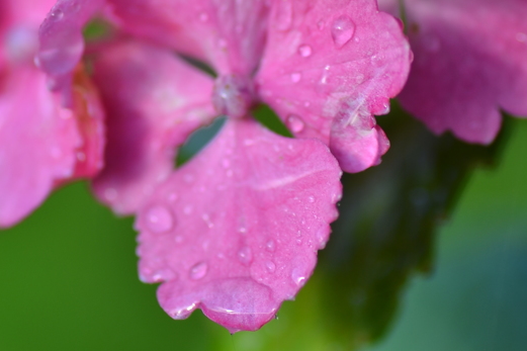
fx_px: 3878
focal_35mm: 265
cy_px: 47
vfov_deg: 5.2
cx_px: 101
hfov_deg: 7.8
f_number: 4
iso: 100
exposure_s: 1/250
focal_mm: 90
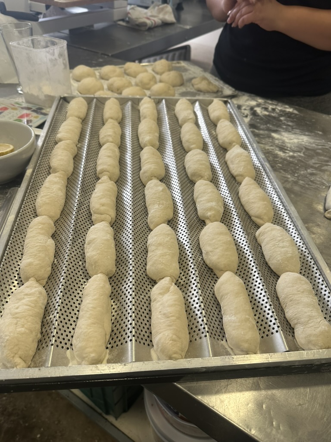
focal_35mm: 24
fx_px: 306
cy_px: 221
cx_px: 166
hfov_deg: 56.8
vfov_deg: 71.6
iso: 125
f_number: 1.78
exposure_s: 1/121
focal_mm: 6.86
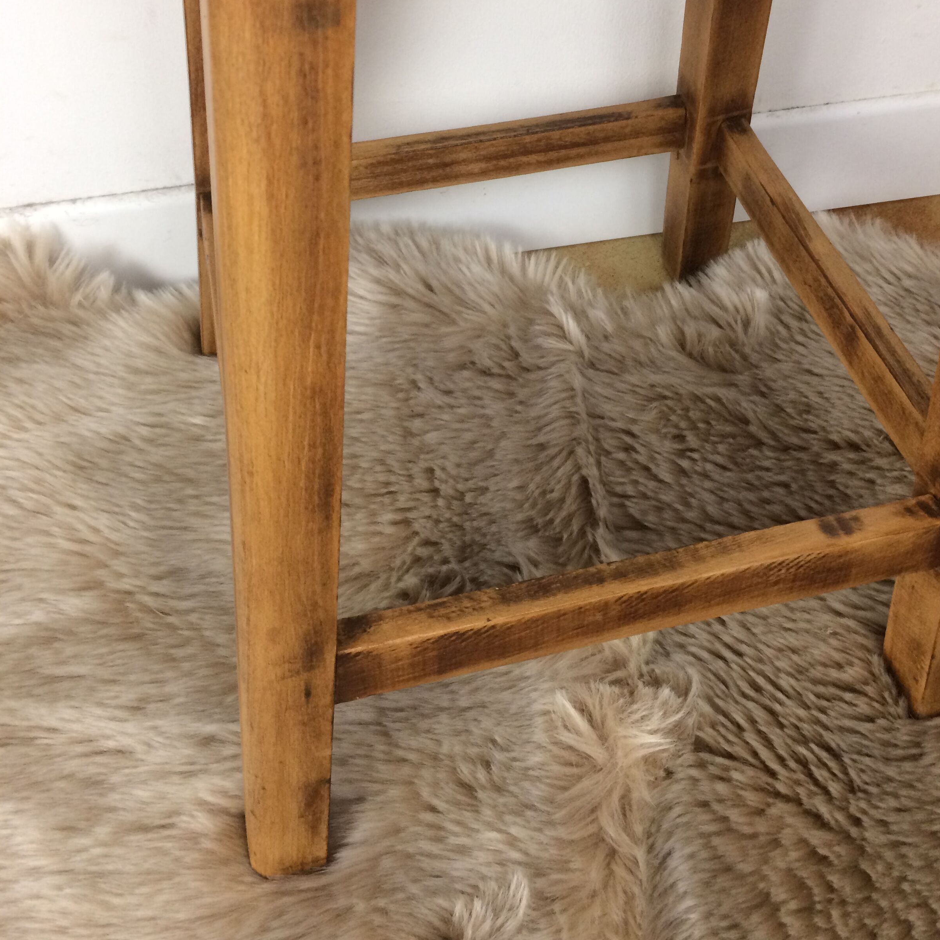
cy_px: 337
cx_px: 474
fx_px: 1075
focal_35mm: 35
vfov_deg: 46.7
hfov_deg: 47.2
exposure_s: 1/33
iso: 80
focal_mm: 4.15
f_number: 2.2
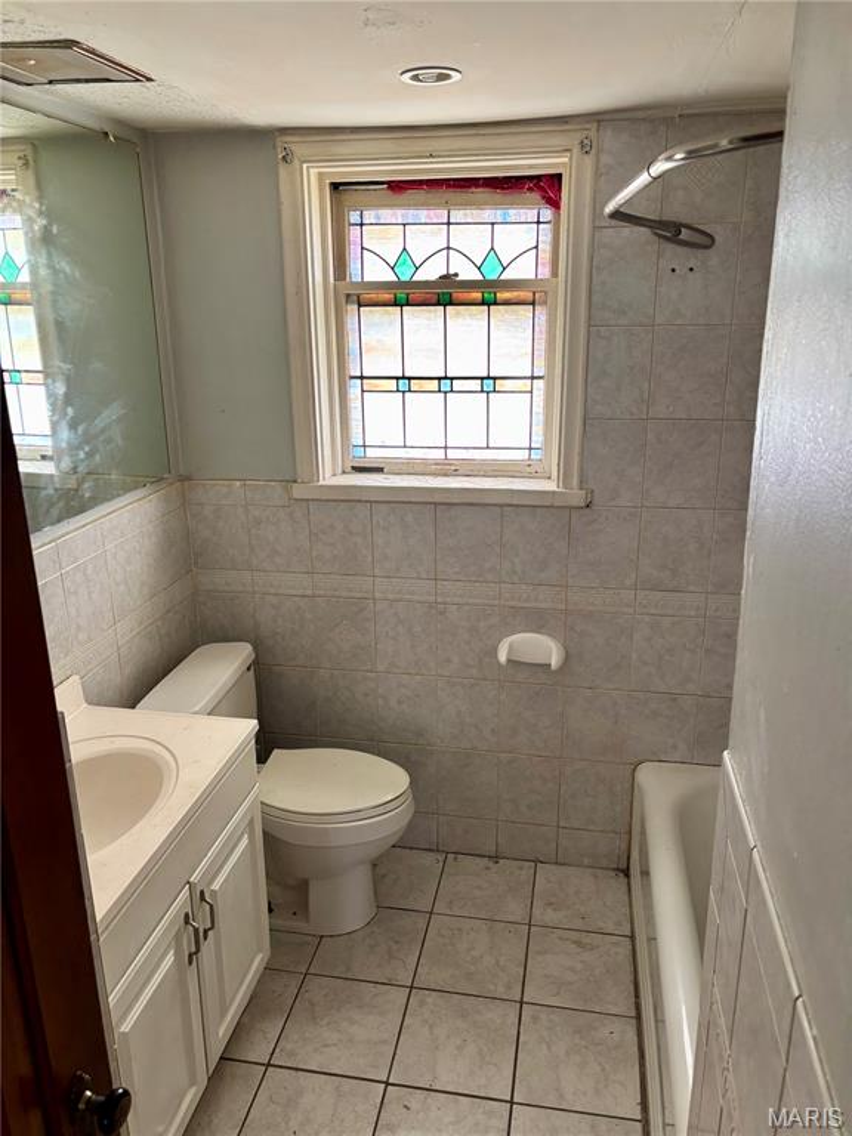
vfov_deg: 67.3
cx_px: 426
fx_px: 853
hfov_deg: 53.1
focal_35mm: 26
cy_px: 568
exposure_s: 1/60
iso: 160
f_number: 1.6
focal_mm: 5.96
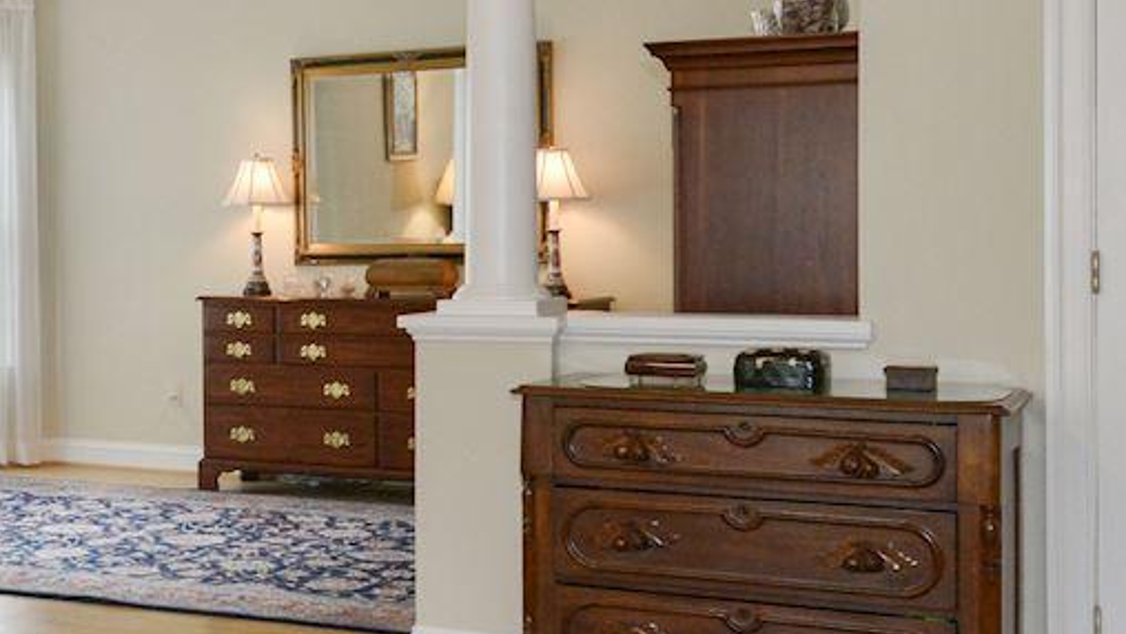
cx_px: -18
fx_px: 1971
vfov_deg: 18.1
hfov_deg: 29.6
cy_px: 504
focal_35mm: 66
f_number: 8
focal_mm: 16
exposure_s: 1/15
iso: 800
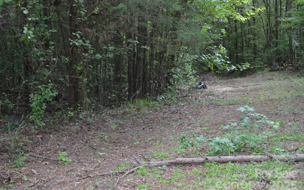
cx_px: 140
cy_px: 87
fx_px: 493
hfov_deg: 34.2
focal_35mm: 60
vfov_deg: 21.8
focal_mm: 35
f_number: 5
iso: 400
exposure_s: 1/60
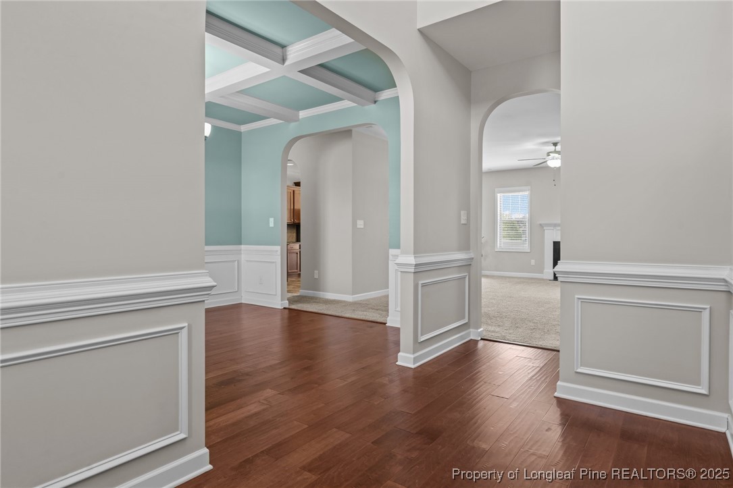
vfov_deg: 60.7
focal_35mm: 20
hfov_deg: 82.6
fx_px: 417
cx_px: 366
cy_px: 244
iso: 250
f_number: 8
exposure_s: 1/8
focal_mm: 20.5
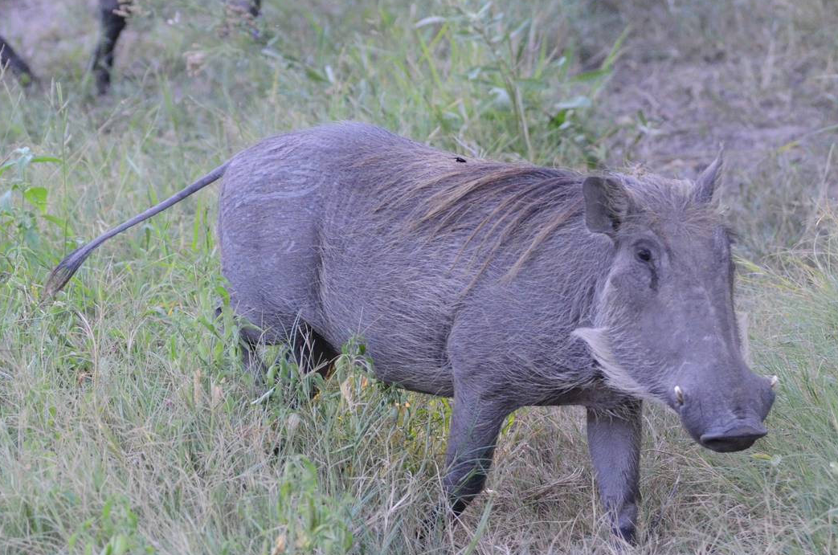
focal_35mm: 345
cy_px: 289
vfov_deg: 4.0
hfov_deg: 6.0
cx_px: 429
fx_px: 8015
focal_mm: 150
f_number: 5
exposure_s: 1/640
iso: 2500
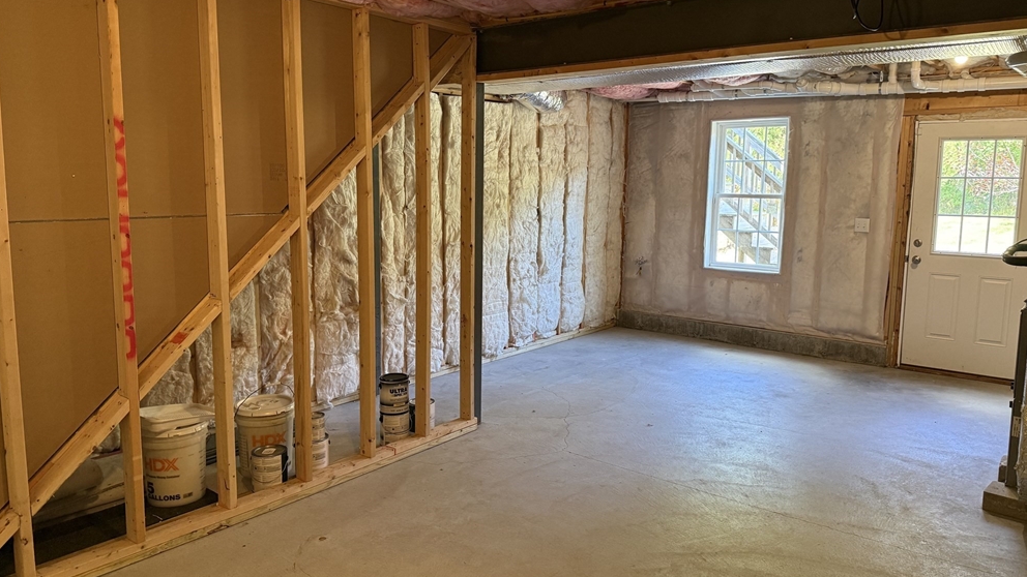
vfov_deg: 42.9
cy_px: 268
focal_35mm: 27
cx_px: 525
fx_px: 735
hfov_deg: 69.9
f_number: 1.78
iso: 320
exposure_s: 1/60
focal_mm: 6.76
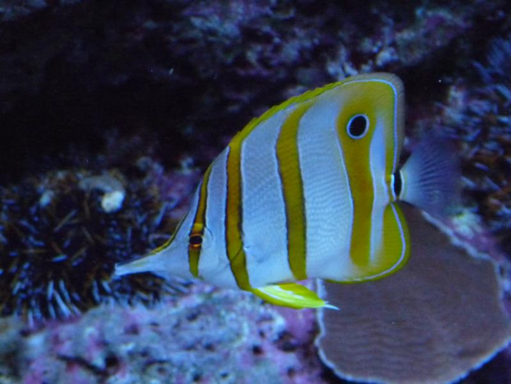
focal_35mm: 256
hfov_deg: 7.7
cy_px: 192
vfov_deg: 5.8
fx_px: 3779
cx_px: 256
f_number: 3.7
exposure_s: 1/125
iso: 800
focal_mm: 32.7
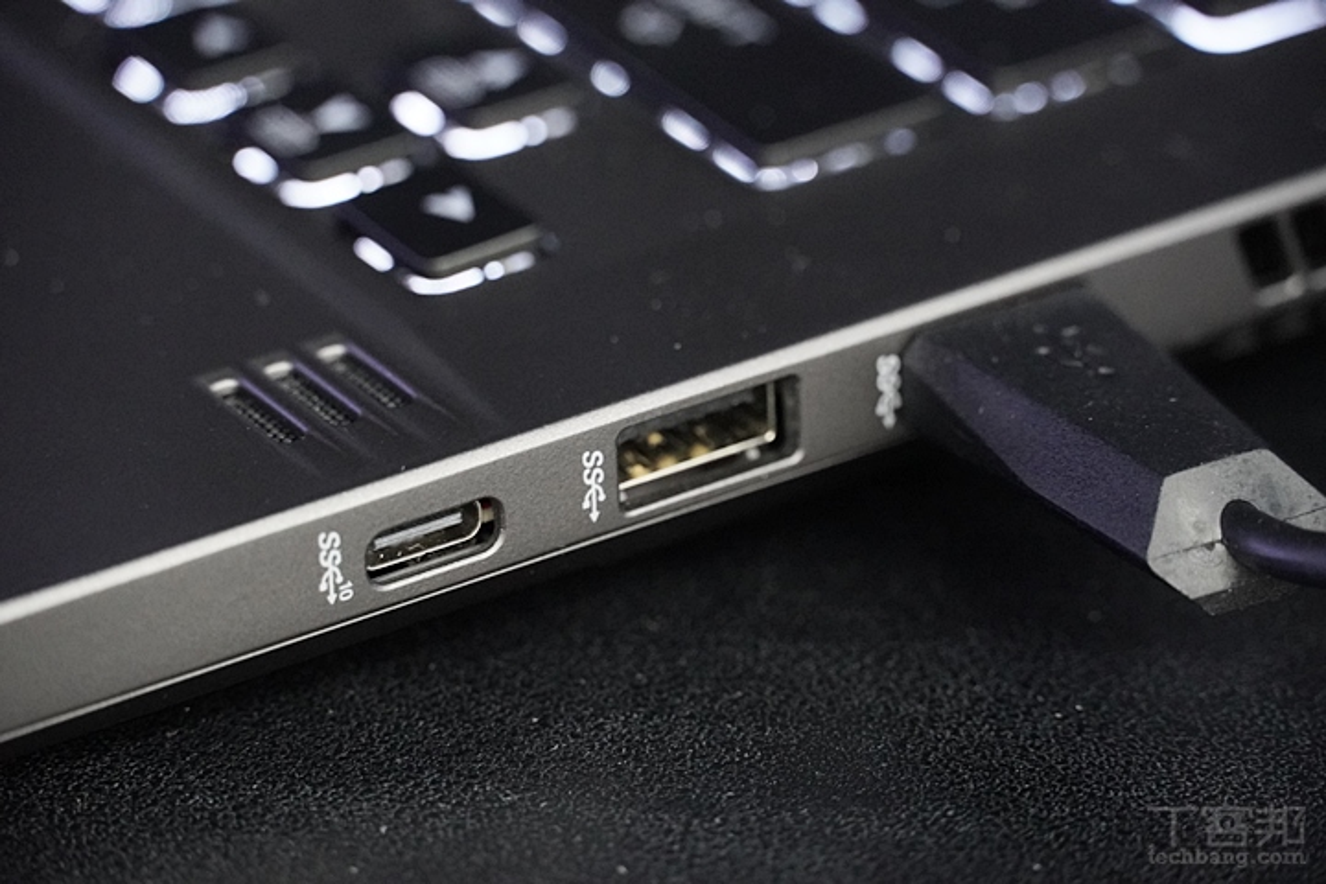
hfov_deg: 10.2
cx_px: 663
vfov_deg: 6.8
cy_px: 442
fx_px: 7458
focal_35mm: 202
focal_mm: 135
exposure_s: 1/40
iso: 6400
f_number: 5.6
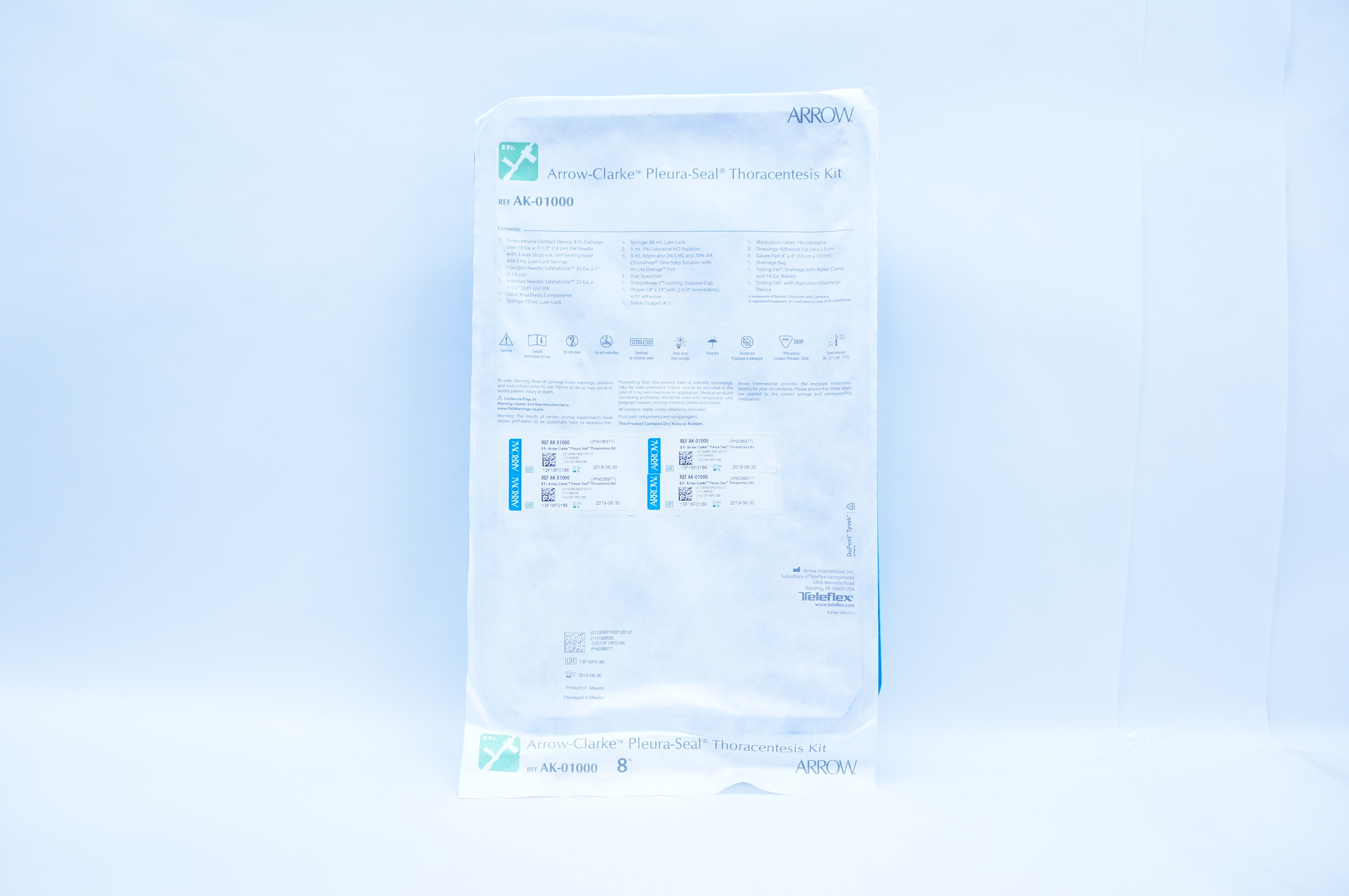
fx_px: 1011
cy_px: 448
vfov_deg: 47.8
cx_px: 674
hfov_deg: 67.4
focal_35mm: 27
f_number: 5.6
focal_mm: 18
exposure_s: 1/125
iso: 800
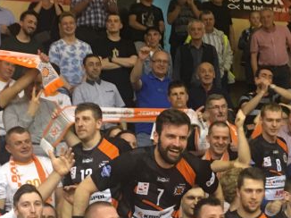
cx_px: 153
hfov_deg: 22.0
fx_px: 748
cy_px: 146
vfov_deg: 16.5
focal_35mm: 89
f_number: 2.2
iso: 160
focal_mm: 4.15
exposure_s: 1/33
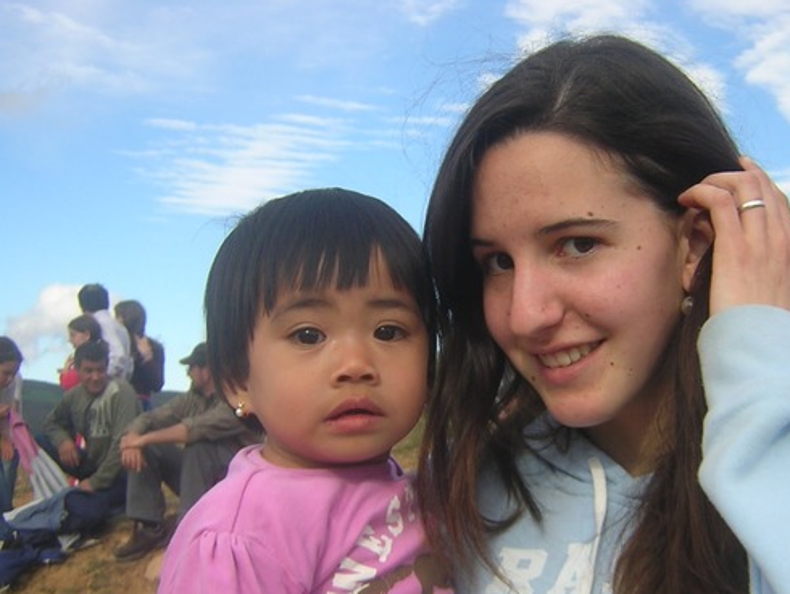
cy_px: 378
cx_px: 511
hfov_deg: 40.0
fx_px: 1073
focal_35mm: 47
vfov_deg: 30.8
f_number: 2.6
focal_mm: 4.7
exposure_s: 1/558
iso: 100
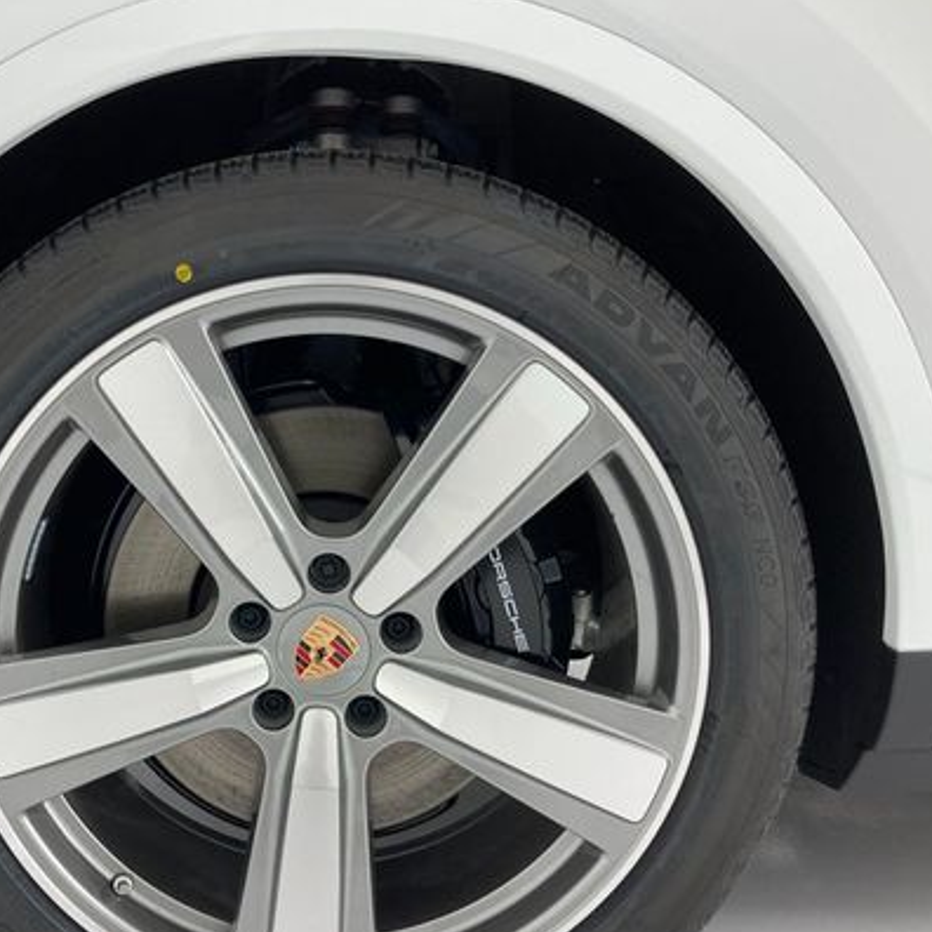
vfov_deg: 41.7
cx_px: 289
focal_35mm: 40
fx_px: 1218
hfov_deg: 41.2
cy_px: 553
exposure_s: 1/120
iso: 32
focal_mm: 3.99
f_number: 1.8
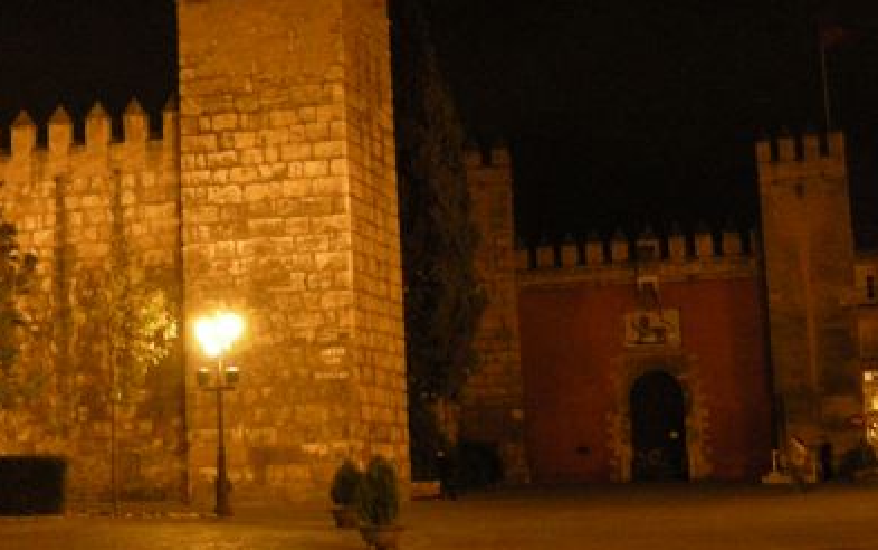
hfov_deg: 30.2
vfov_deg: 19.7
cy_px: 247
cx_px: 159
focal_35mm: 66
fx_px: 1580
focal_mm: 7.5
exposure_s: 1/12.3
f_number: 2.7
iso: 400
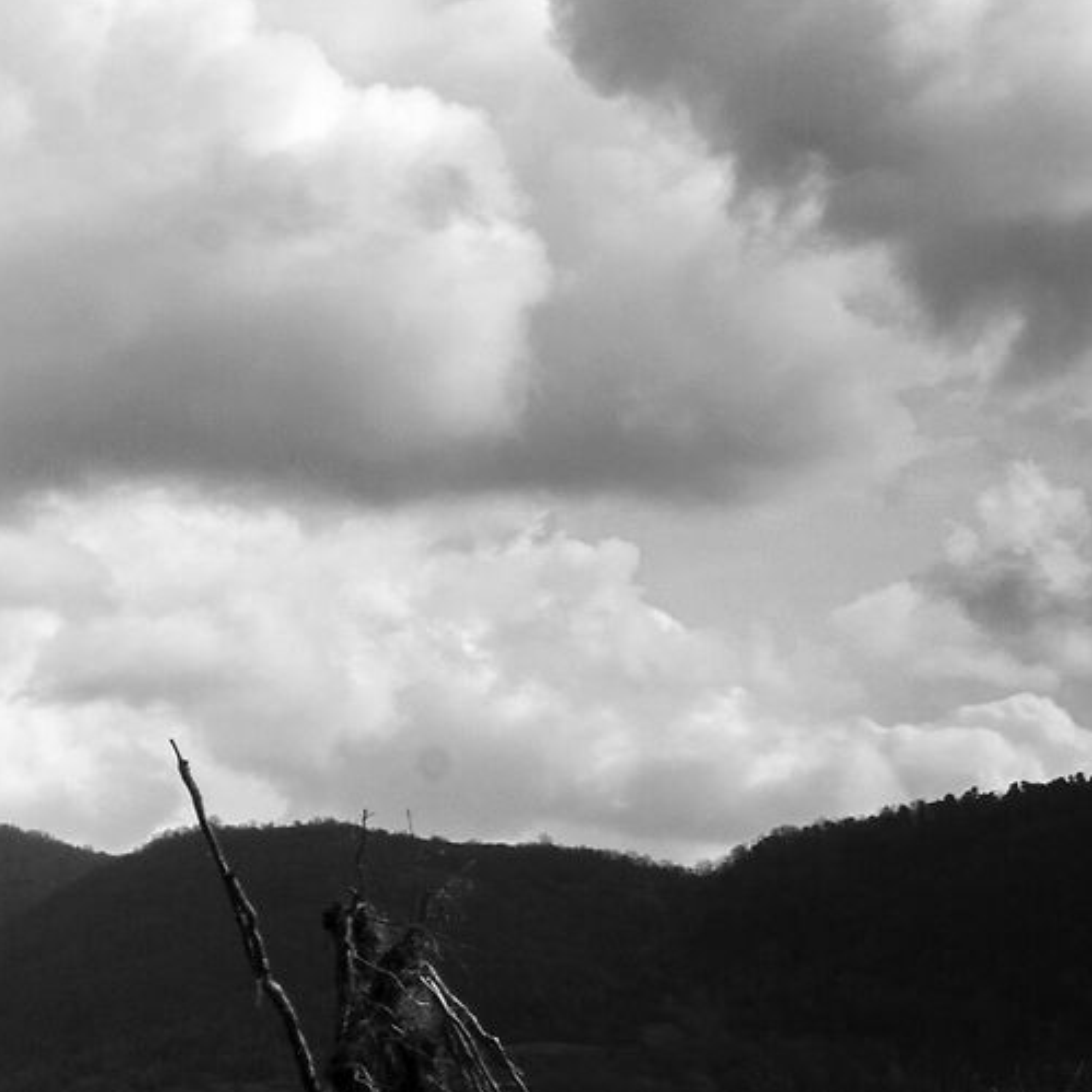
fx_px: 3498
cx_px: -1236
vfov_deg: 17.4
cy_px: 1037
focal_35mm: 98
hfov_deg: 14.2
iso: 125
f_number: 18
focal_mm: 16
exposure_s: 1/160
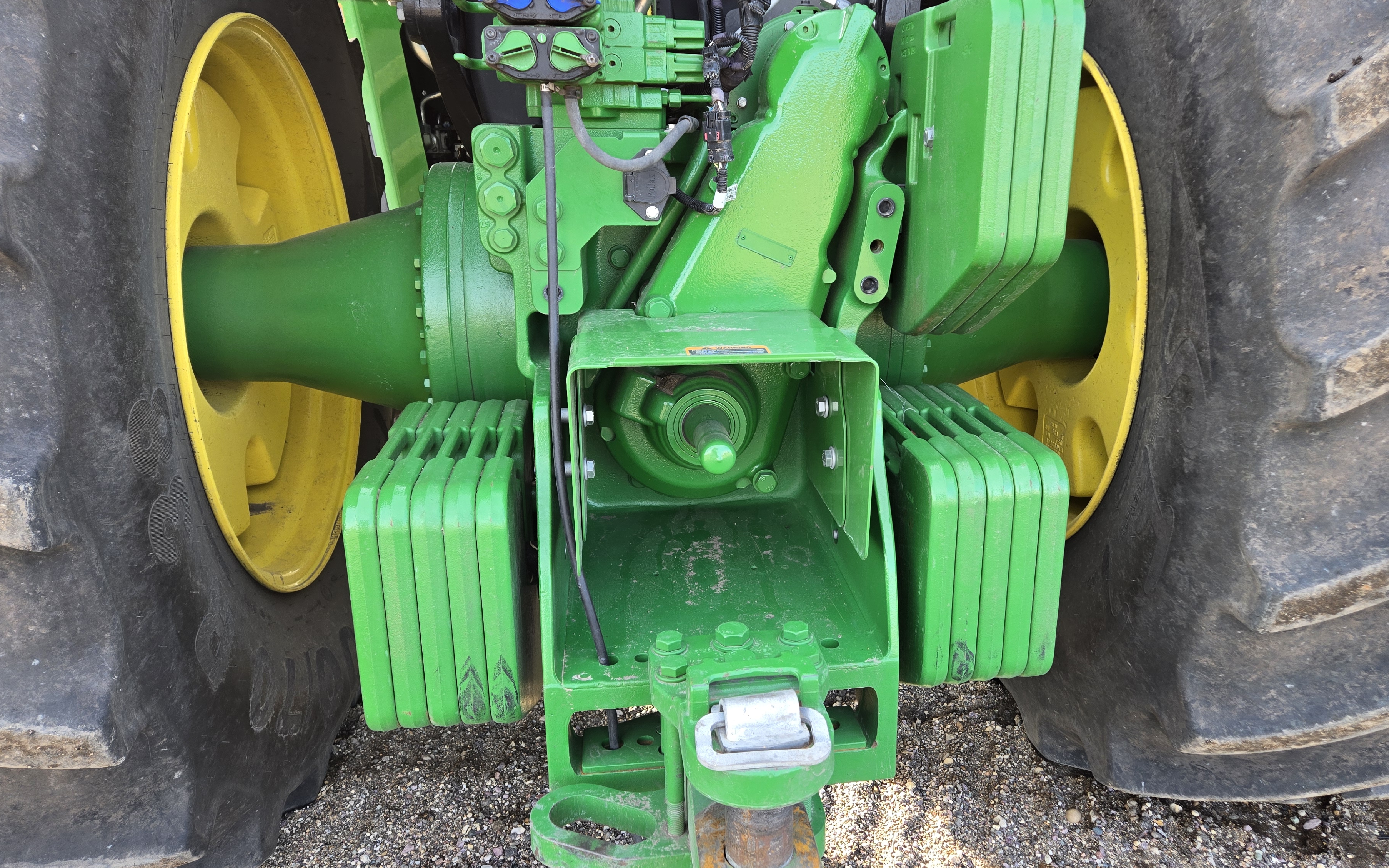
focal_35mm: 27
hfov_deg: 68.2
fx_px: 1022
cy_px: 419
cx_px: 767
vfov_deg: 46.0
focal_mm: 5.4
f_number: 1.8
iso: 50
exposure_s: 1/180
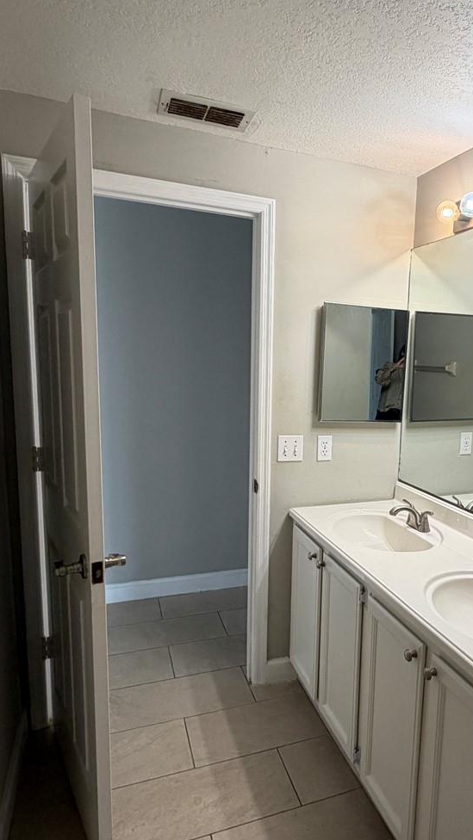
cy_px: 446
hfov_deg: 44.3
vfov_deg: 74.0
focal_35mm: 25
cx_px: 360
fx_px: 557
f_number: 2.2
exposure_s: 1/120
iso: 200
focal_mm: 2.22
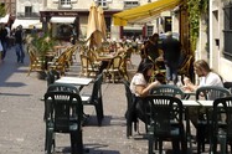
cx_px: 33
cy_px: -4
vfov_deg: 16.4
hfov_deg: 24.5
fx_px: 521
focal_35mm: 81
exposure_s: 1/125
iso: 100
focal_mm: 24
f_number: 9.5
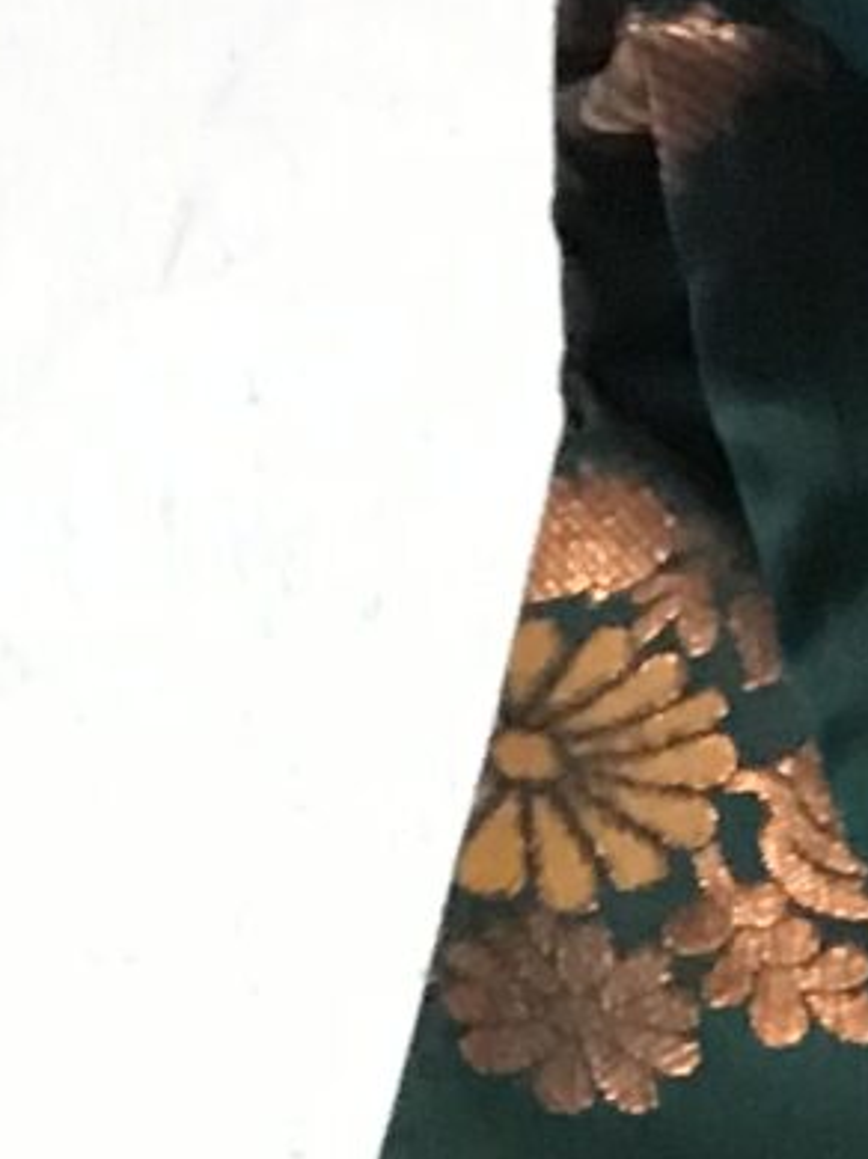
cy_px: 3349
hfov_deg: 7.3
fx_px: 6159
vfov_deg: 9.0
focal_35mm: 184
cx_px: 2446
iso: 80
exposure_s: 1/7
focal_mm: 3.99
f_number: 1.8
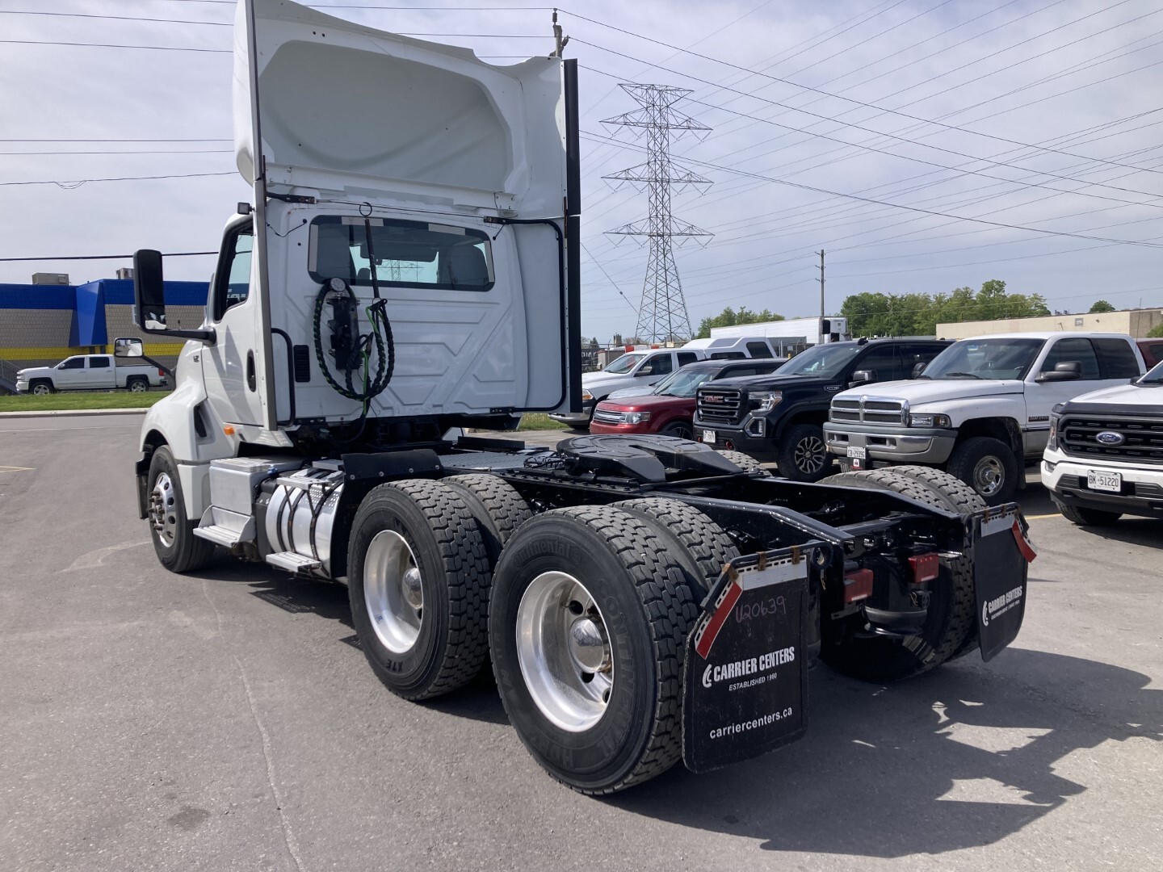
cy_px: 436
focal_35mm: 28
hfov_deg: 63.4
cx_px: 582
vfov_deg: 49.7
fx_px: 941
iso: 20
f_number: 1.8
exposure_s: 1/2558
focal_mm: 3.99
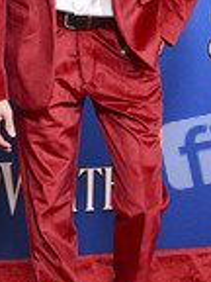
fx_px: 1065
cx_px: 82
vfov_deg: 14.9
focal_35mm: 131
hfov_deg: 11.3
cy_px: 45
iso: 3200
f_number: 4.5
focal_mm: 49
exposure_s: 1/250
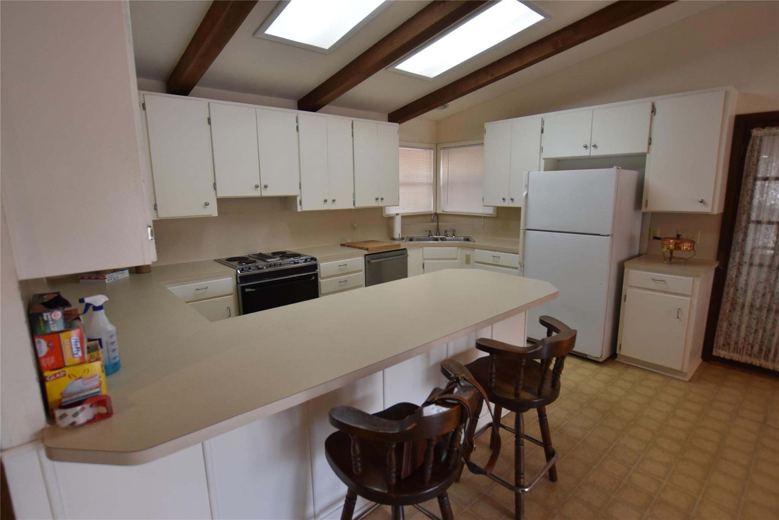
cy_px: 260
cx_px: 390
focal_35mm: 17
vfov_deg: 69.6
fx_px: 373
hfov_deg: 92.4
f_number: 4
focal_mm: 11.5
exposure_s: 1/60
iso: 400
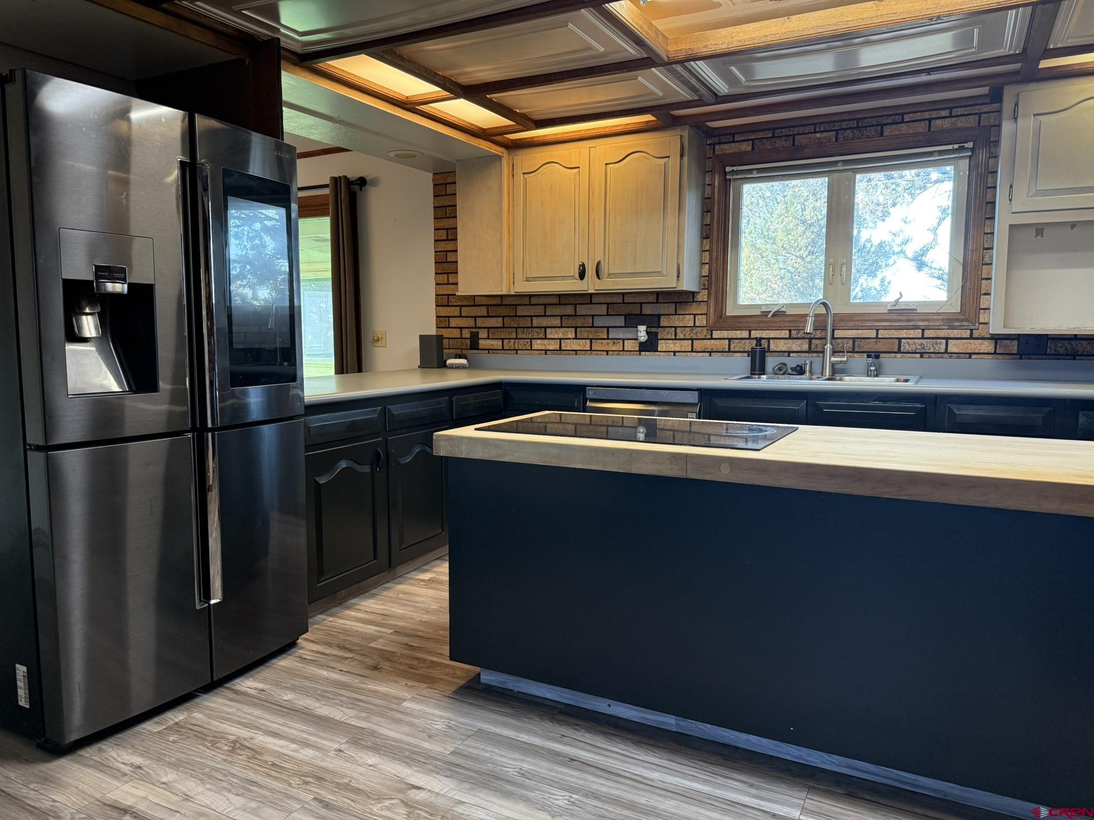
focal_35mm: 24
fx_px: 758
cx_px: 547
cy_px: 410
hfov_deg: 71.6
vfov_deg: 56.8
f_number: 1.78
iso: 250
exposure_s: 1/60
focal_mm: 6.76
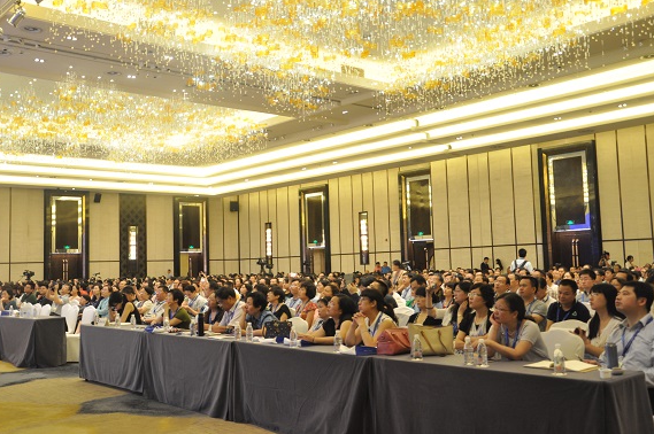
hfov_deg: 50.7
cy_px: 206
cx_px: 311
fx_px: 690
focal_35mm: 38
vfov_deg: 35.0
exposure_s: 1/20
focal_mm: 24
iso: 640
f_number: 4.5
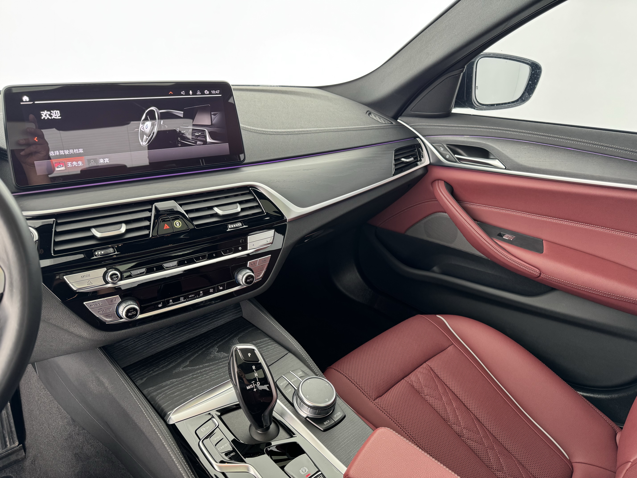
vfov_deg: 56.8
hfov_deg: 71.6
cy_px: 239
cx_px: 318
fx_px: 442
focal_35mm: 24
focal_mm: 6.76
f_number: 1.78
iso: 125
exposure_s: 1/81
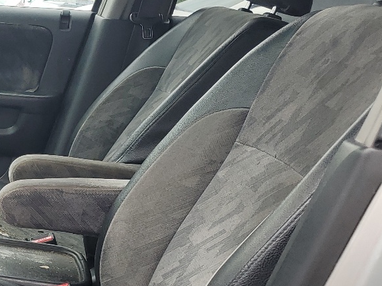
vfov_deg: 20.2
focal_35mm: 72
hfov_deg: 23.6
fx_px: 794
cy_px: 225
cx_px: -123
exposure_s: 1/278
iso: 50
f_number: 1.5
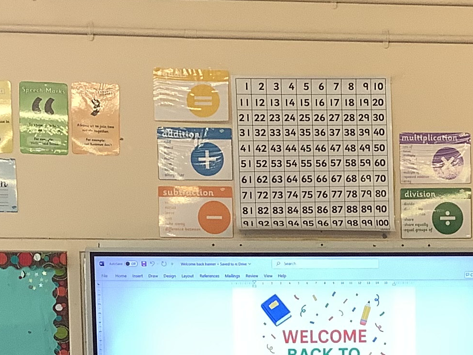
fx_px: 1408
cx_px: 349
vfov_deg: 13.7
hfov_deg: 19.0
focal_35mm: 103
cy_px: 499
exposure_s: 1/60
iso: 64
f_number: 2.4
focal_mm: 3.3
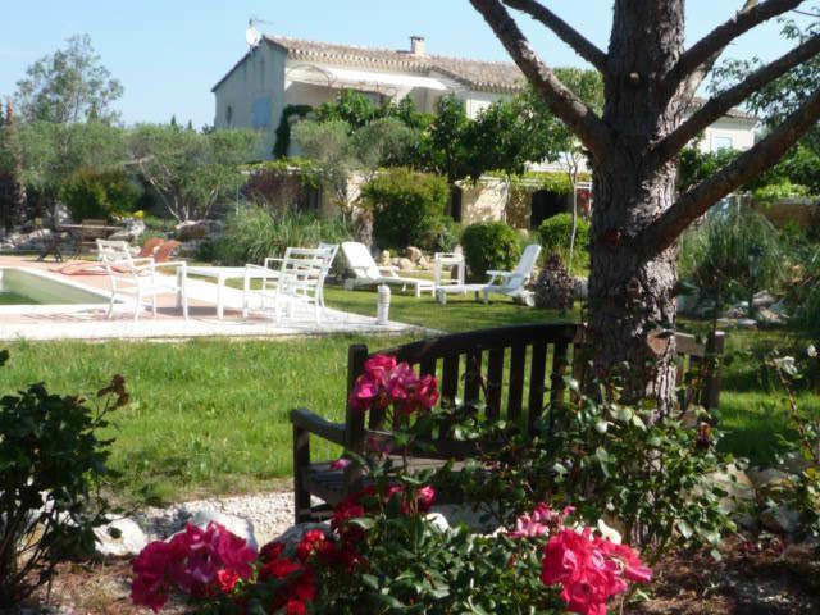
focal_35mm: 47
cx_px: 410
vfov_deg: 30.9
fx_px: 1113
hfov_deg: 40.4
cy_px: 308
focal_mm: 4.7
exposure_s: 1/500
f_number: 4
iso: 100
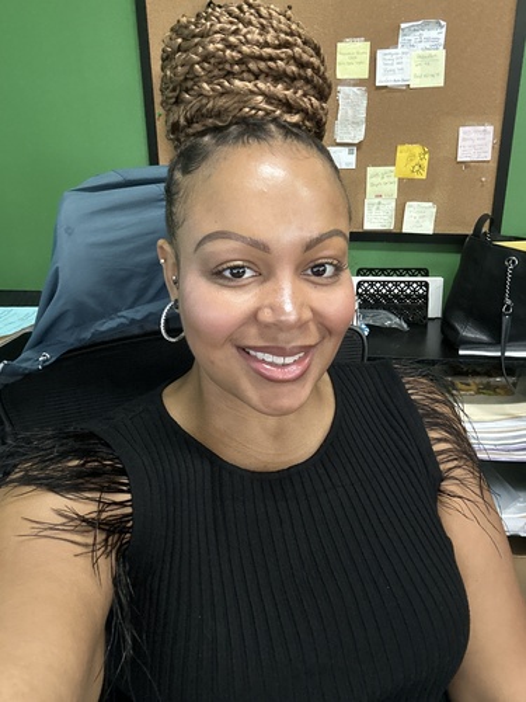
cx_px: 263
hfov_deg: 46.8
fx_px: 608
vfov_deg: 60.0
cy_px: 351
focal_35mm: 30
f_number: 1.9
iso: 320
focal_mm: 2.69
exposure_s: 1/40
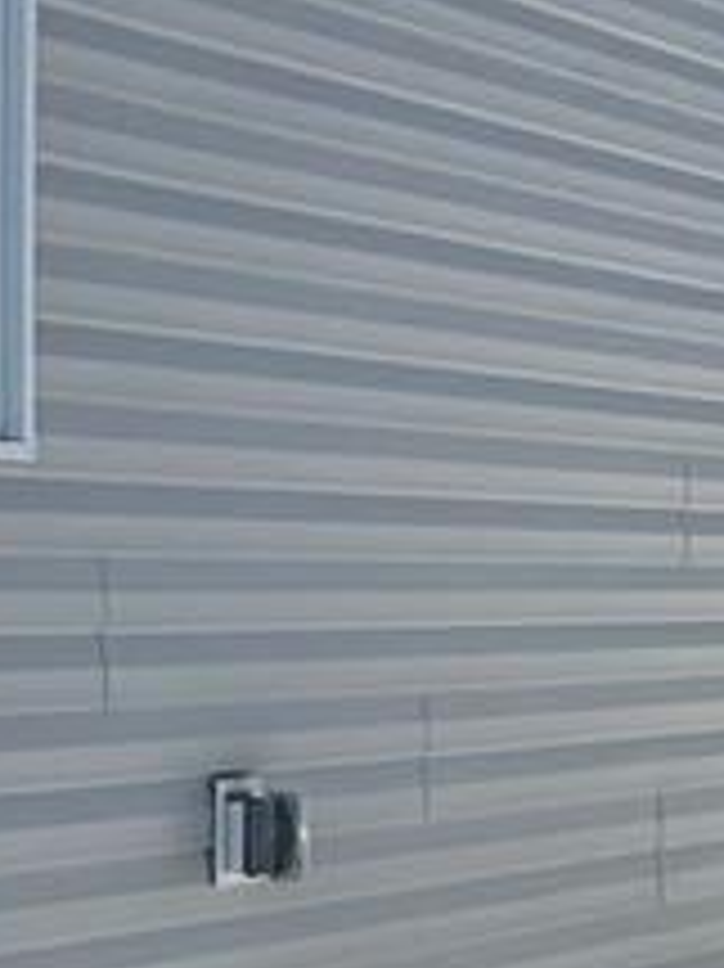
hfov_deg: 14.4
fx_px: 2791
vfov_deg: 19.6
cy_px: 608
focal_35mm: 100
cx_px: -126
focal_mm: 2.22
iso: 50
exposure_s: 1/2882
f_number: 2.2
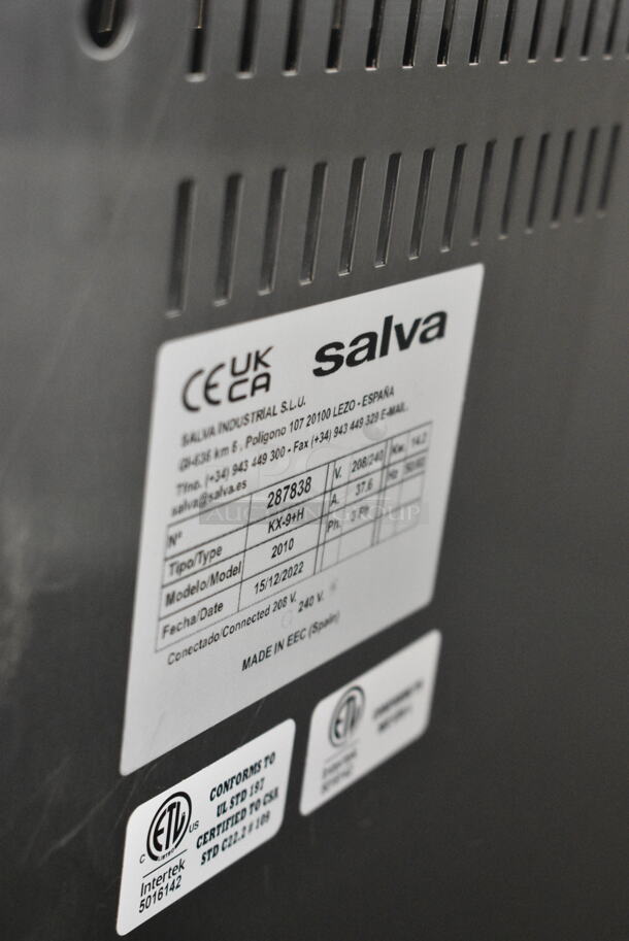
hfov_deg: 21.6
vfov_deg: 31.9
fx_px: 1648
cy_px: 470
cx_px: 314
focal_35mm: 63
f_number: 5
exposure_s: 1/60
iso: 3600
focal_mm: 42
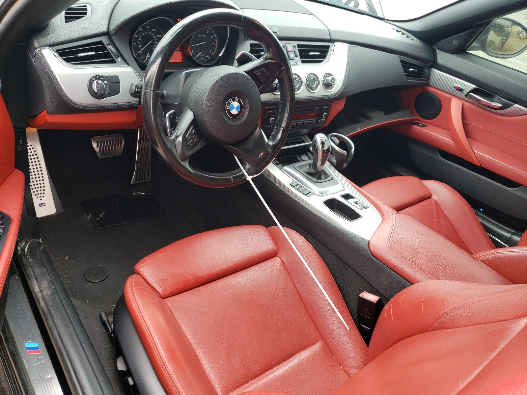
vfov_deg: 53.1
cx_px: 264
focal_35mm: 26
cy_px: 198
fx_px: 396
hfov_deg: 67.3
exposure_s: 1/141
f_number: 1.5
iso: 50
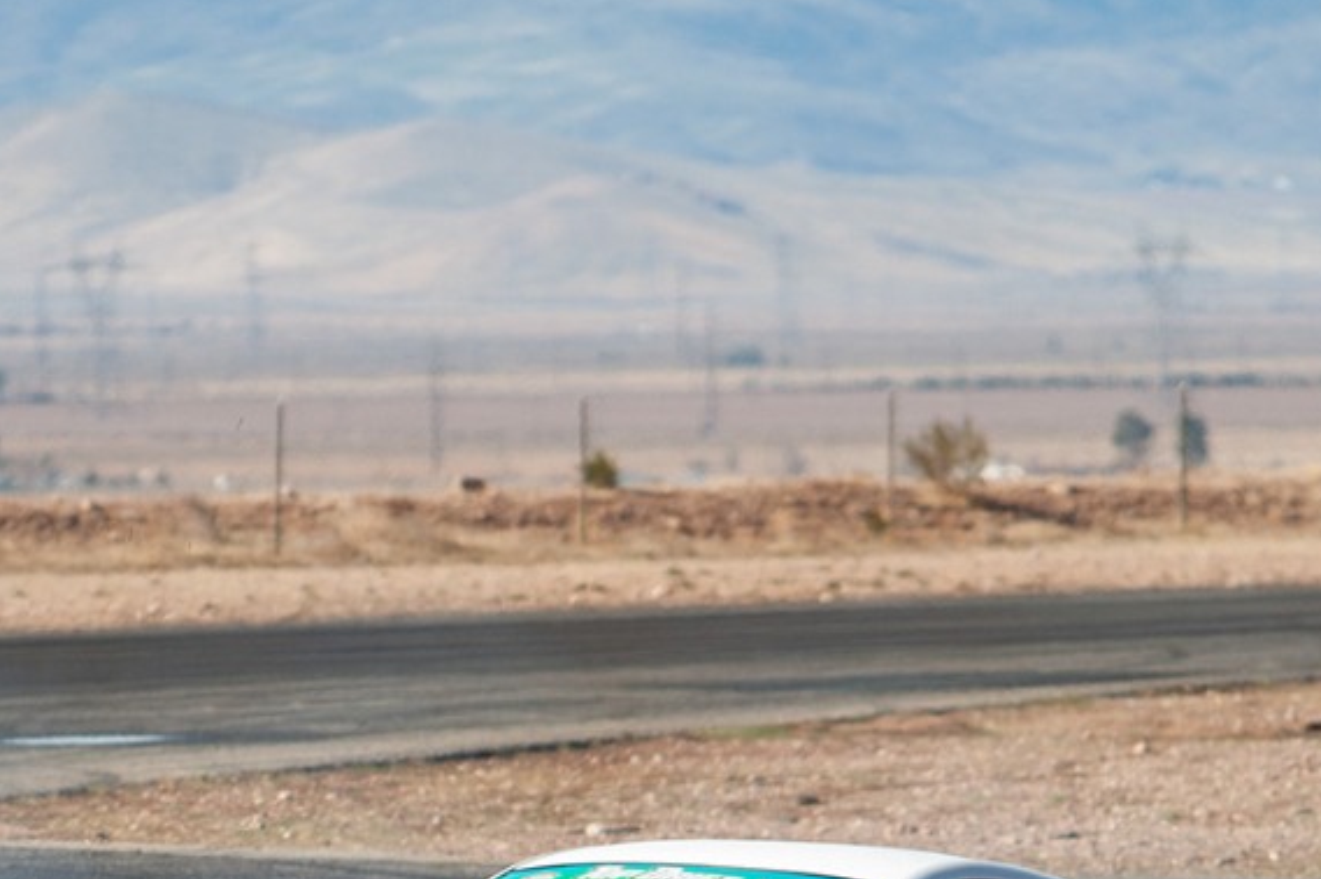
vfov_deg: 2.6
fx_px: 19363
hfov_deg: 3.9
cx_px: 616
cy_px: 942
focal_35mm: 528
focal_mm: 185
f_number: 4
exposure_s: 1/500
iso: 100
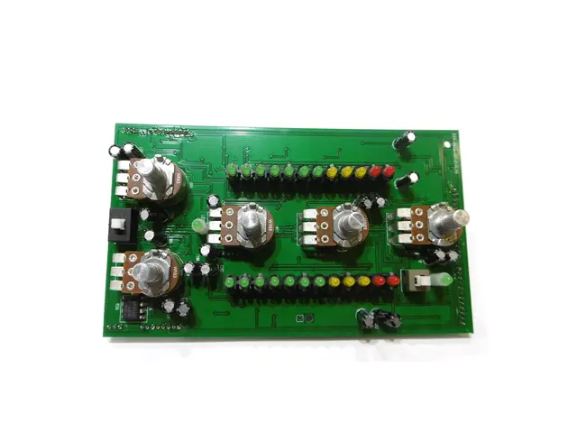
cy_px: 216
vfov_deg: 56.8
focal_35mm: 24
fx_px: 400
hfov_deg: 71.6
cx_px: 288
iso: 100
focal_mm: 4.3
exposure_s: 1/60
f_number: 3.1
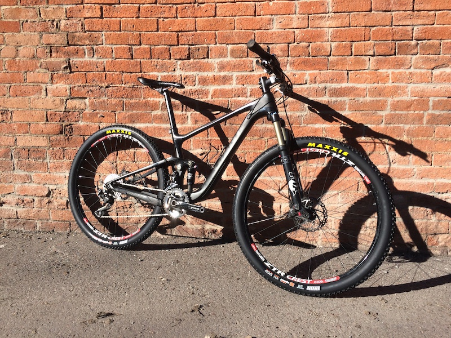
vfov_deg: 48.2
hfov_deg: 61.7
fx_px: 378
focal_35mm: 29
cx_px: 226
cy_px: 169
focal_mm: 4.15
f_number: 2.2
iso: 32
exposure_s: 1/1520
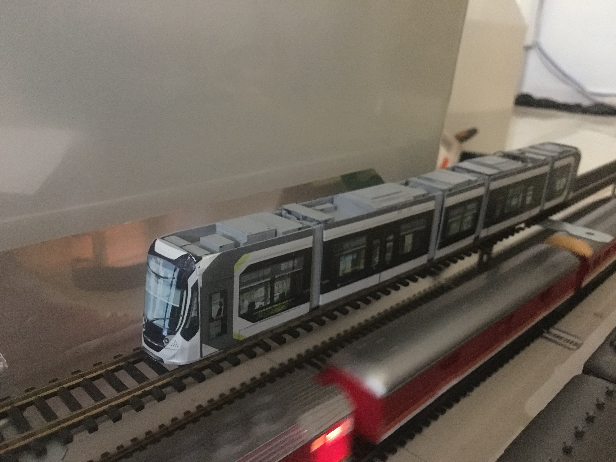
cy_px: 231
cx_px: 308
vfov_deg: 48.2
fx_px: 516
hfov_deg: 61.7
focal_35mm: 29
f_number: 2.2
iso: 1000
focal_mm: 4.15
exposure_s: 1/17
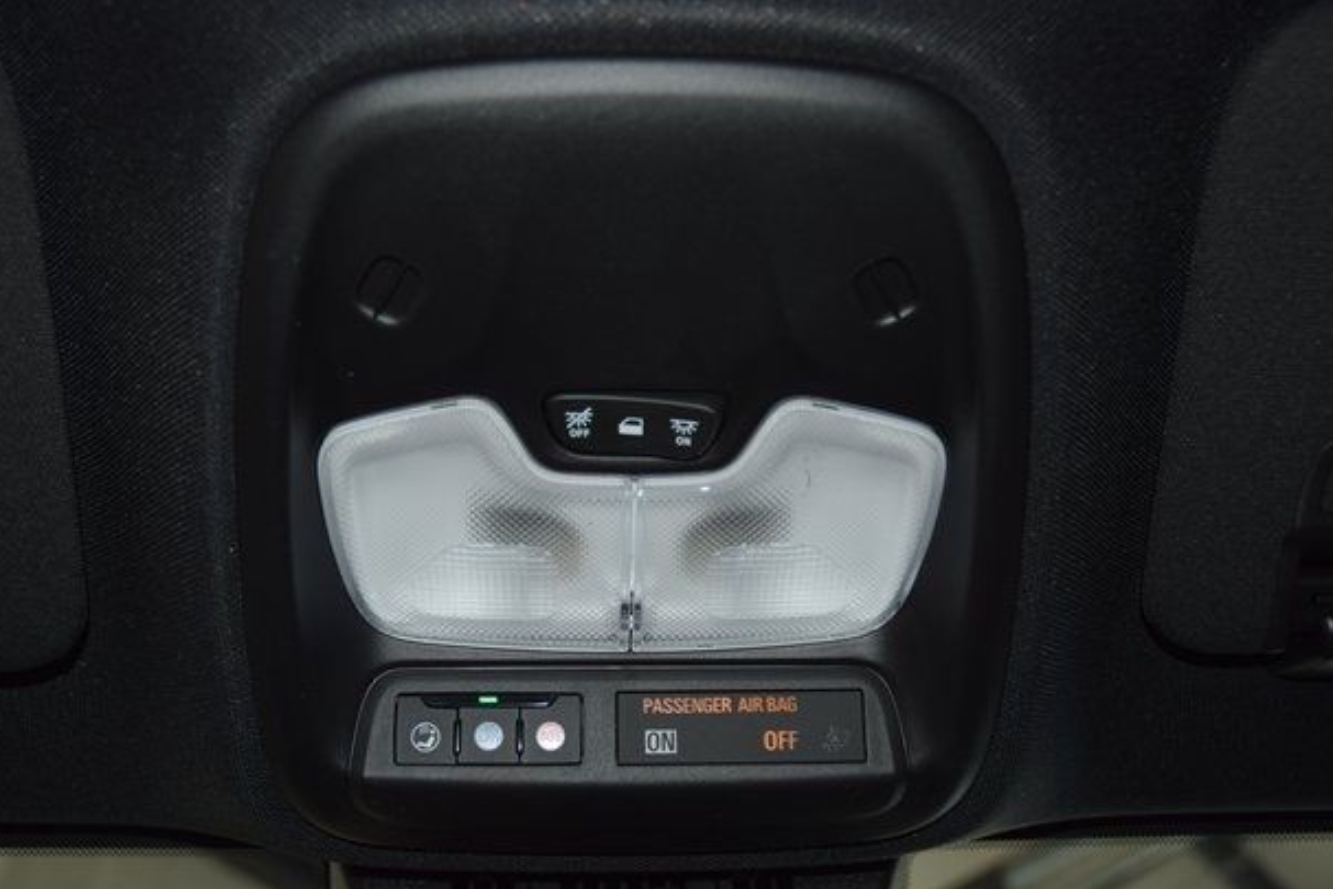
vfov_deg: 33.8
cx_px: 635
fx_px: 1464
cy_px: 464
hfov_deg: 48.9
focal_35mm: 40
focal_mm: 25
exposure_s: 1/30
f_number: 3.8
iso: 280
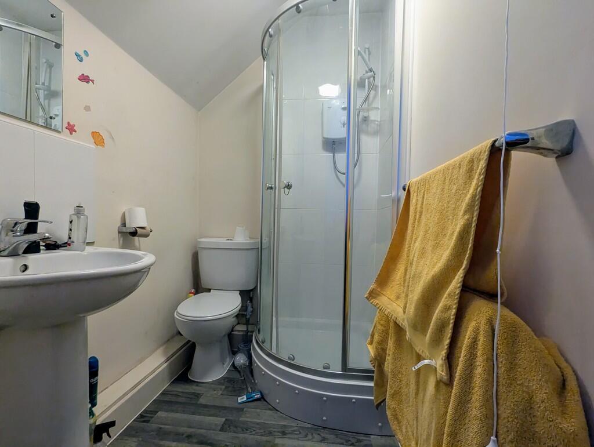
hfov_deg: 94.4
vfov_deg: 78.2
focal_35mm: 16
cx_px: 297
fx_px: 275
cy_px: 224
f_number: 2.2
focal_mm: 2.35
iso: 490
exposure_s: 1/25
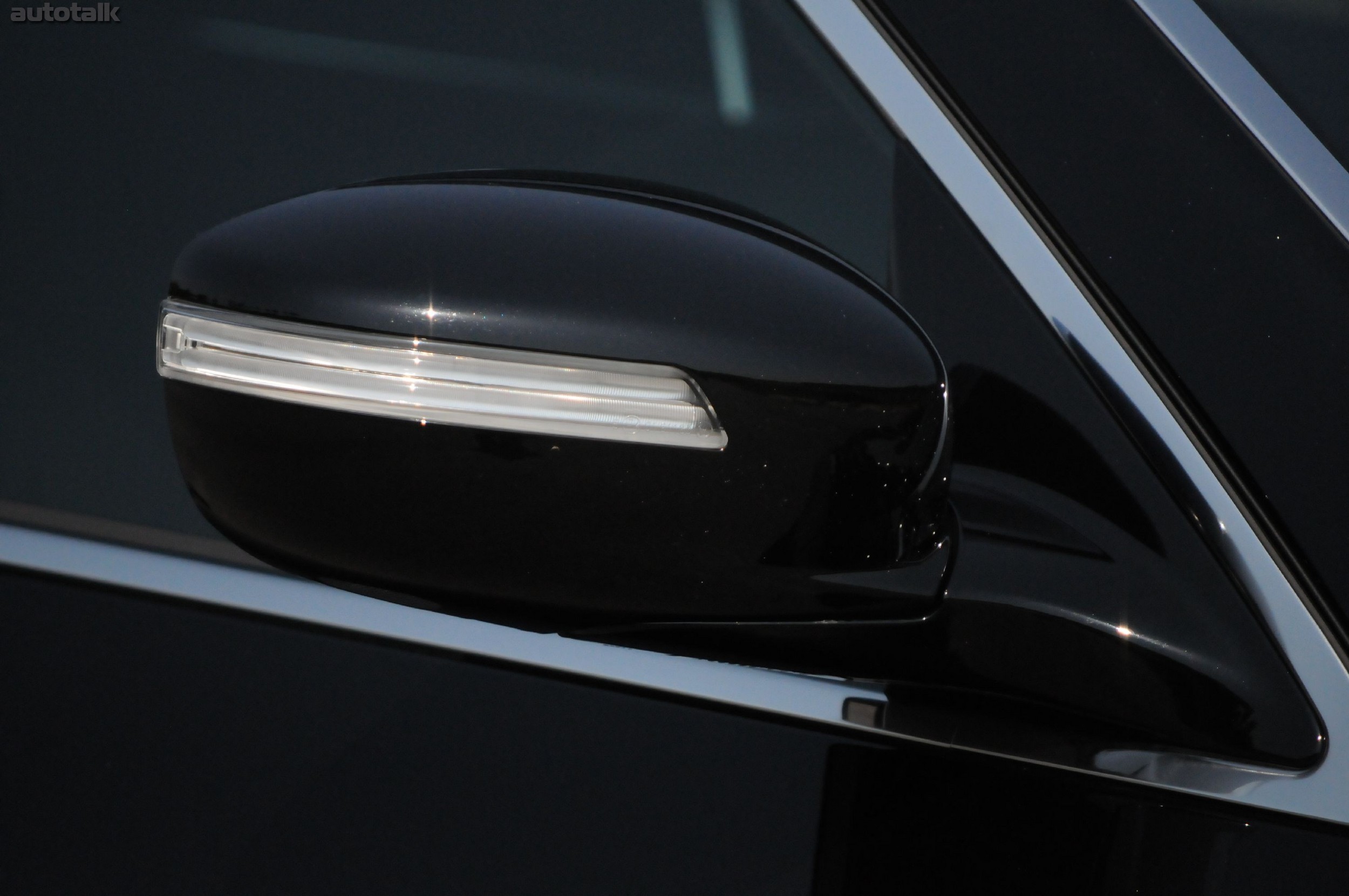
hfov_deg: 6.9
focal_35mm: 300
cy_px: 448
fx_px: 11229
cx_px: 674
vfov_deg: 4.6
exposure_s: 1/8000
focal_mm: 200
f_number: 5.6
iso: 2000
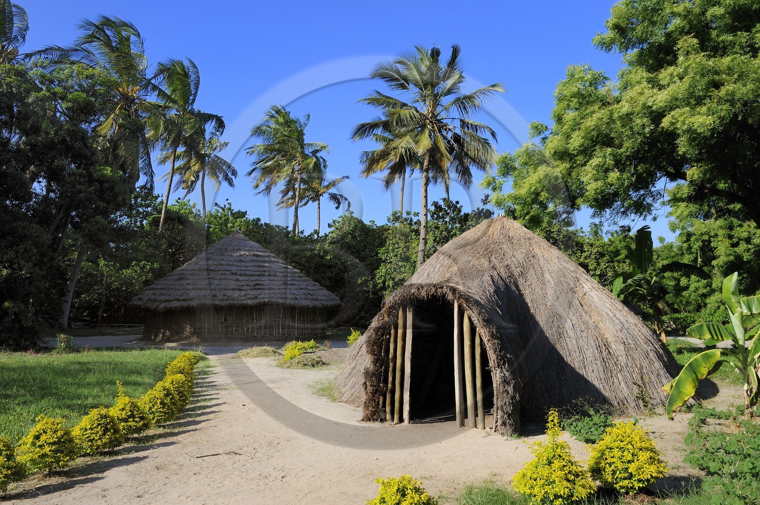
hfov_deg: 58.8
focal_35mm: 32
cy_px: 252
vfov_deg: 41.0
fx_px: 675
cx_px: 380
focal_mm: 32
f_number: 10
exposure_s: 1/160
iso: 200
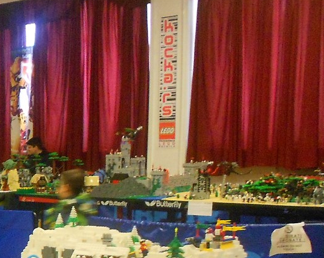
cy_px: 303
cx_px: -165
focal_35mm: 87
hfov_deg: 19.2
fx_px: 834
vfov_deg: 16.9
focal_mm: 5.3
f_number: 3.4
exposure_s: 1/30
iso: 400
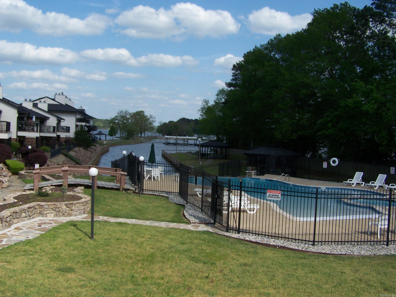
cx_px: 198
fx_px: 435
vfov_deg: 37.7
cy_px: 148
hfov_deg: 49.0
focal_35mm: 38
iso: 80
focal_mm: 6.3
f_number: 4
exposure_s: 1/1000
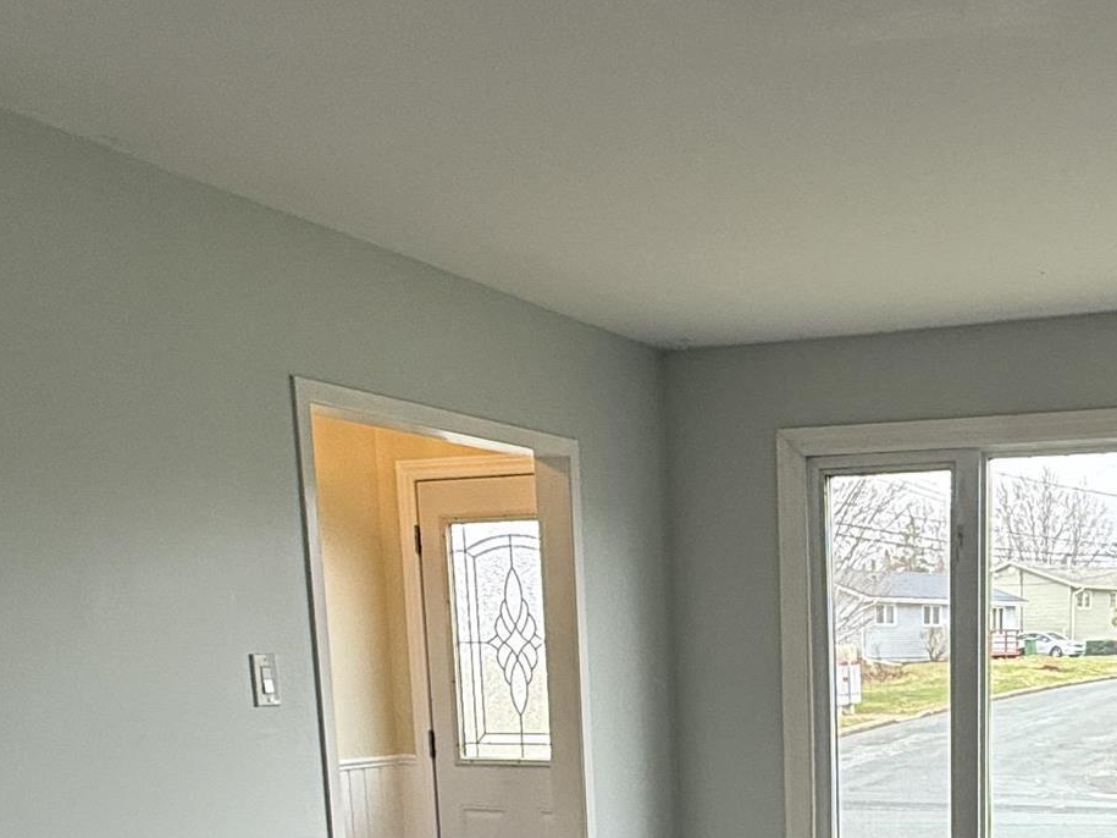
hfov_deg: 39.1
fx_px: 1516
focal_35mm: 47
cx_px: 872
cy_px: 947
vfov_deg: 27.9
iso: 125
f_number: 2.2
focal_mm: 2.22
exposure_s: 1/120
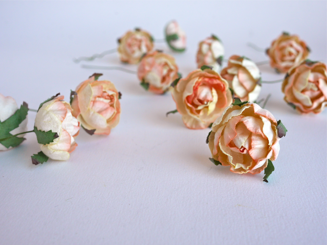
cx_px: 164
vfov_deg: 36.0
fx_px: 378
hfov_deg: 46.8
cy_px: 122
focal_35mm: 40
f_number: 5.6
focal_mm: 20
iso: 400
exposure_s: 1/100
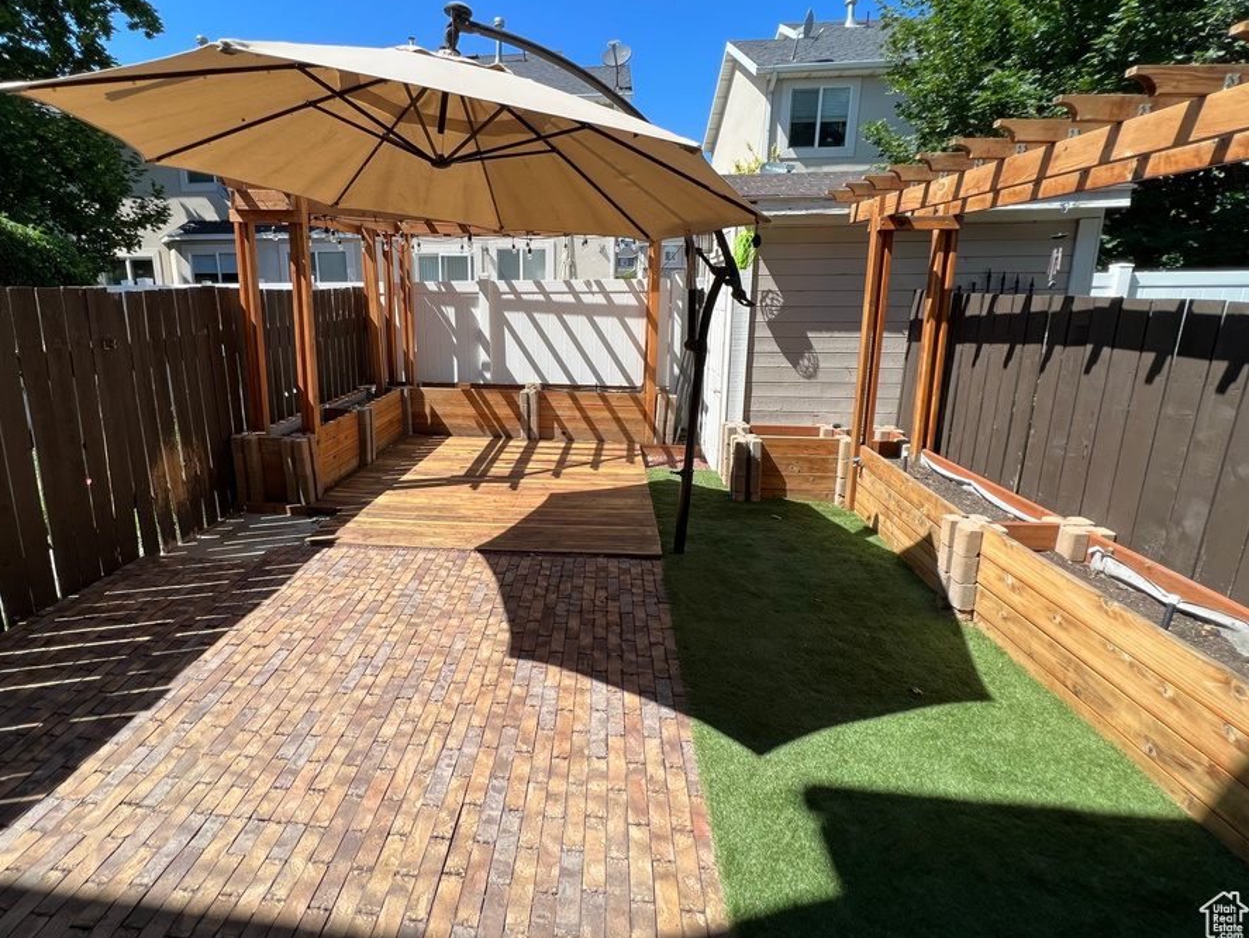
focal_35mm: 15
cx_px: 541
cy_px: 411
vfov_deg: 81.4
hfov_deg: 97.6
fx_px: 541
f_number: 1.8
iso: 32
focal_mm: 1.57
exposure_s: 1/1024
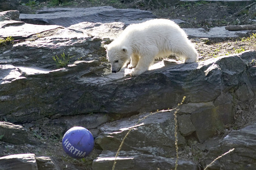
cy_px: 85
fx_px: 1421
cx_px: 128
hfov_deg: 10.3
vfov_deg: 6.9
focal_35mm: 200
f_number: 5
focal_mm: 200
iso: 640
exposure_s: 1/2000
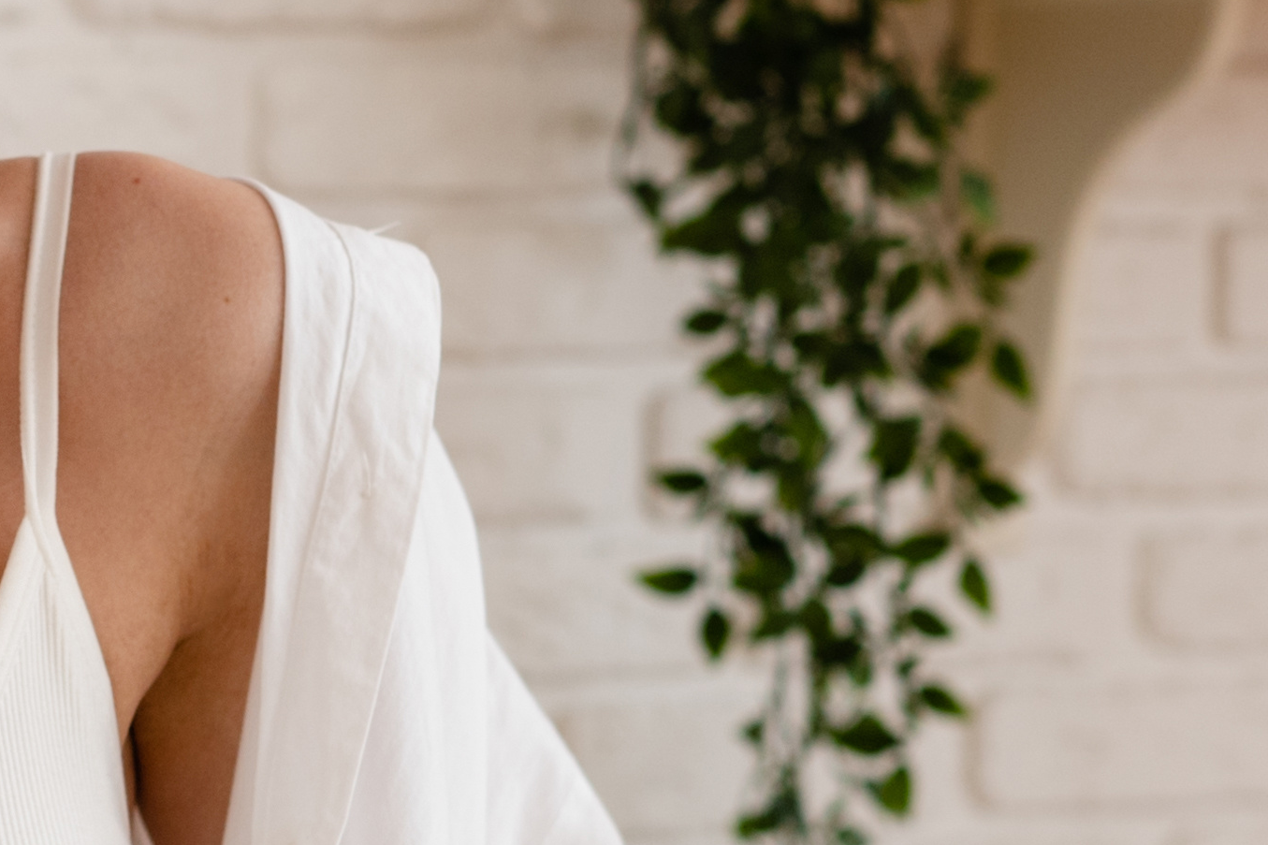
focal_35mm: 155
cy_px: 557
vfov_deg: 8.8
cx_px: -20
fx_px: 5458
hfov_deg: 13.1
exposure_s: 1/640
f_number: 2.2
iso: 400
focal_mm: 35
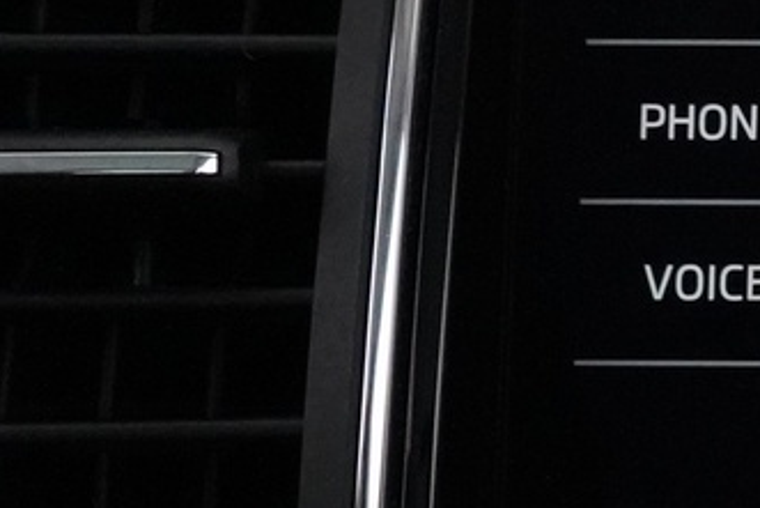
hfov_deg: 12.2
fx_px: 2893
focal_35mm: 137
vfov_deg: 10.0
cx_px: 1782
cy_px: 191
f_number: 5
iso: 12800
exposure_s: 1/80
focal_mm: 28
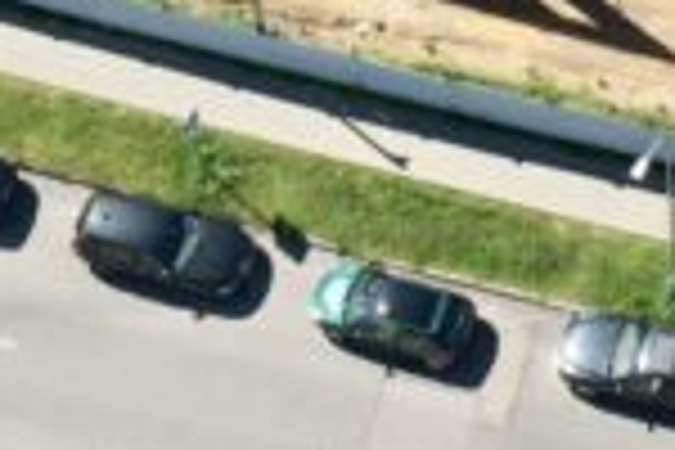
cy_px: -799
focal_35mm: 191
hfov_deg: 10.7
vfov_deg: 6.7
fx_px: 3581
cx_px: 702
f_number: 7.1
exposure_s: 1/200
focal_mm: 10.26
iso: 100
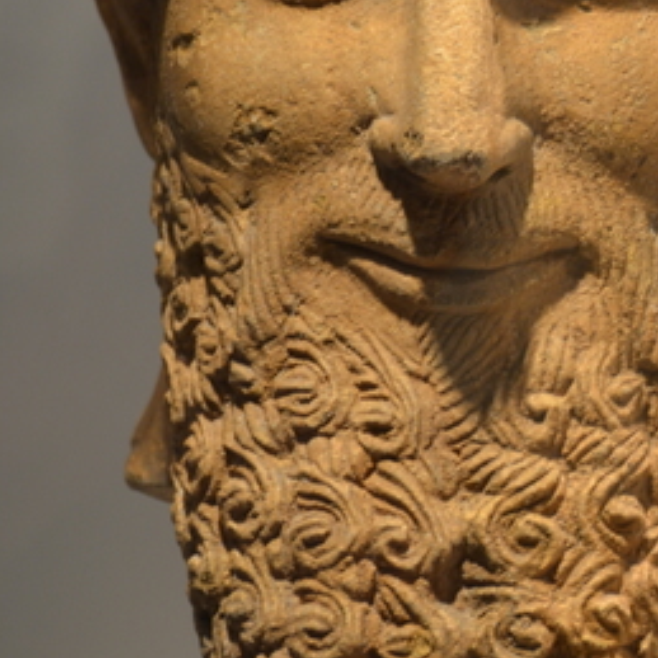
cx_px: 455
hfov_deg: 6.9
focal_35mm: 254
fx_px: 5462
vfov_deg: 6.9
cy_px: 99
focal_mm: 78
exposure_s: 1/13
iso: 400
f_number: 5.3
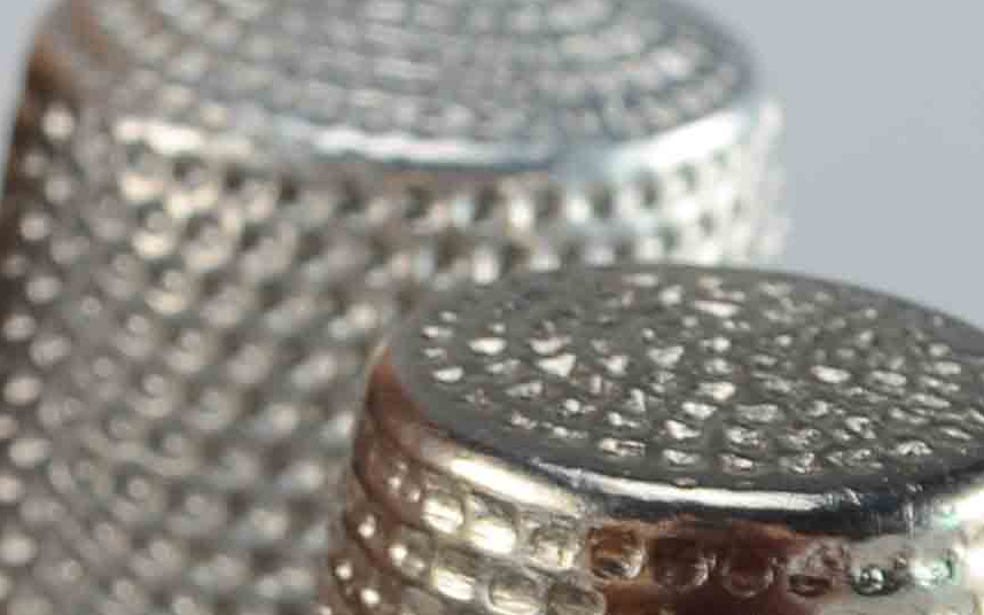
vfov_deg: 2.7
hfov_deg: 4.3
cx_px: -920
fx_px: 12922
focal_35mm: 482
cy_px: 971
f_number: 14
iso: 100
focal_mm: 55
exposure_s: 1/80
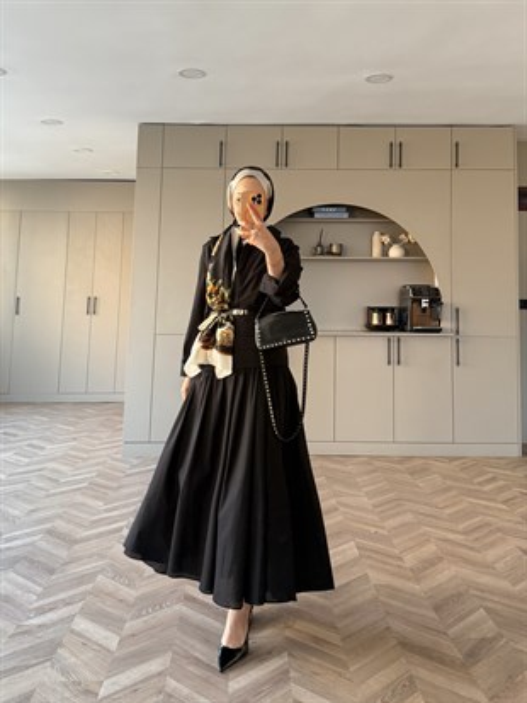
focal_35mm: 24
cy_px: 352
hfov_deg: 56.8
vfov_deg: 71.6
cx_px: 264
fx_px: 487
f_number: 1.78
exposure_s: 1/113
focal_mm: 6.76
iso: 200
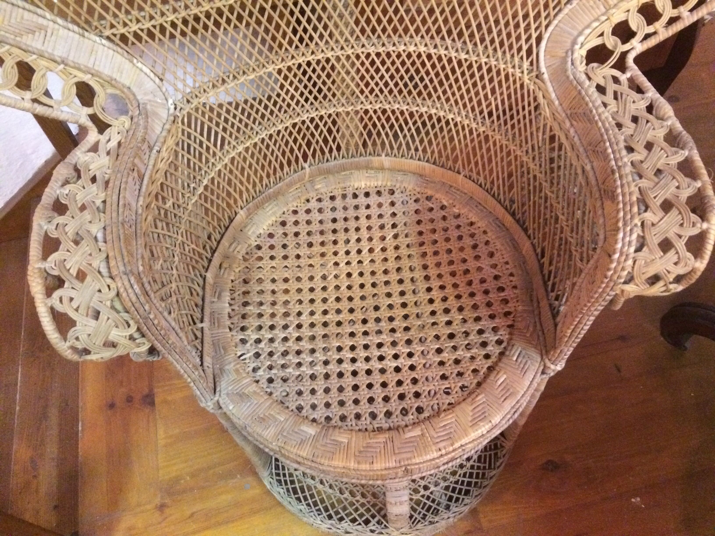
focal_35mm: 29
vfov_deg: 48.2
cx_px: 358
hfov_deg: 61.7
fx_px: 599
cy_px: 268
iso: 500
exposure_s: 1/17
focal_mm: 4.15
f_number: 2.2
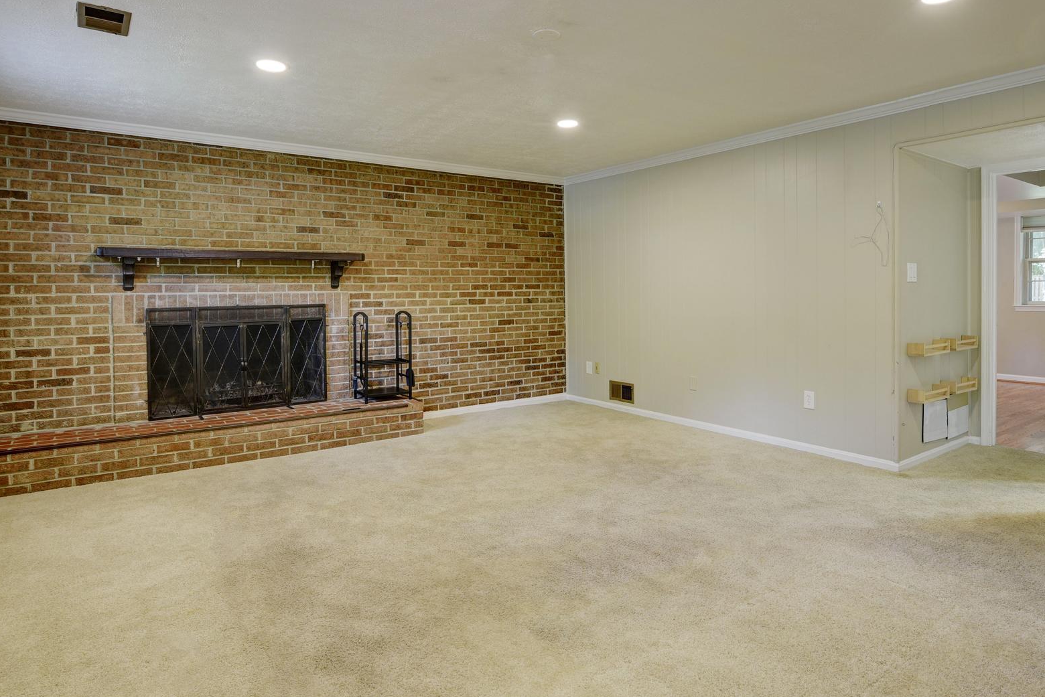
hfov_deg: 81.2
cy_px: 295
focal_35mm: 21
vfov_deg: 59.2
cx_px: 542
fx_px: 610
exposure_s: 1/4
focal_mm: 16
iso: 200
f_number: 5.6
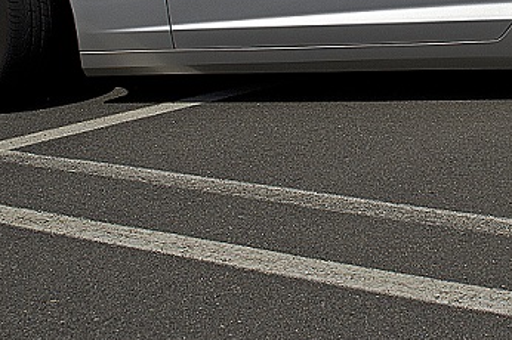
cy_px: -46
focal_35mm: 90
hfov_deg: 22.3
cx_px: 414
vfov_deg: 14.8
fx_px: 1279
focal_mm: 24
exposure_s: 1/1000
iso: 100
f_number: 8
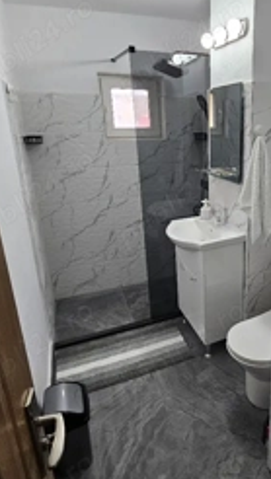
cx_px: 220
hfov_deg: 46.8
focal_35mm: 23
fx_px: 293
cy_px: 222
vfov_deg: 78.5
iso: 125
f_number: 2.2
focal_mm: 2.2
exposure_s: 1/50.3
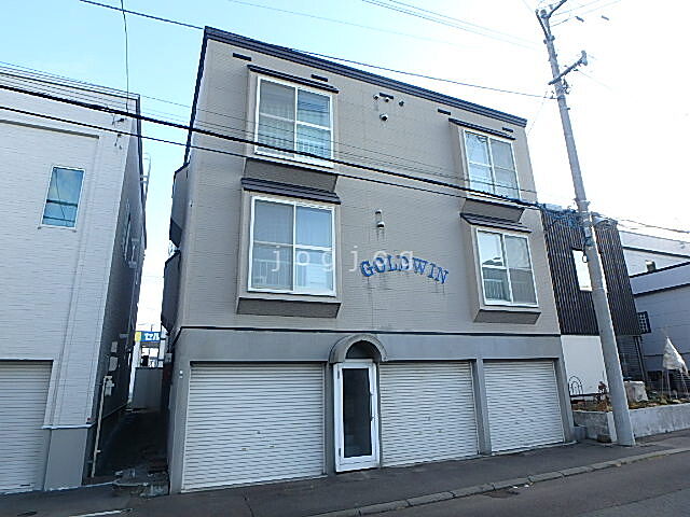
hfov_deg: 79.0
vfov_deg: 63.4
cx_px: 345
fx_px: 419
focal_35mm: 21
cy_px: 258
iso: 125
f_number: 3.5
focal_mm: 3.7
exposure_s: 1/200
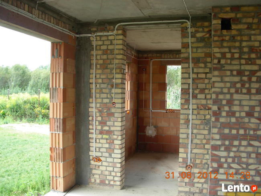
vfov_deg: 37.7
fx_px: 286
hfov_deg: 49.0
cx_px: 130
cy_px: 98
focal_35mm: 38
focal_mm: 6.3
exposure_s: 1/85.4
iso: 79
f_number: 2.9
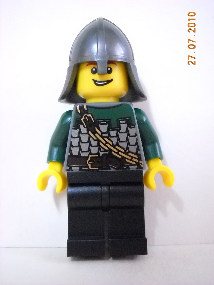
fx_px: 396
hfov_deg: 30.3
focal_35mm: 48
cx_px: 107
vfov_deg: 39.7
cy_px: 142
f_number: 3.3
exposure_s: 1/11
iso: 800
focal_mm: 7.88
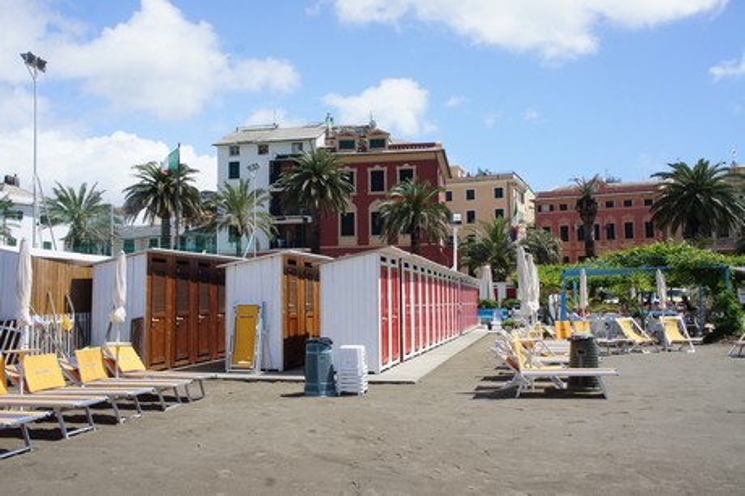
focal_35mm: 34
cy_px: 248
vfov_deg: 38.3
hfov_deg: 55.1
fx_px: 713
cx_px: 372
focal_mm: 23
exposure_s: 1/200
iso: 200
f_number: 11
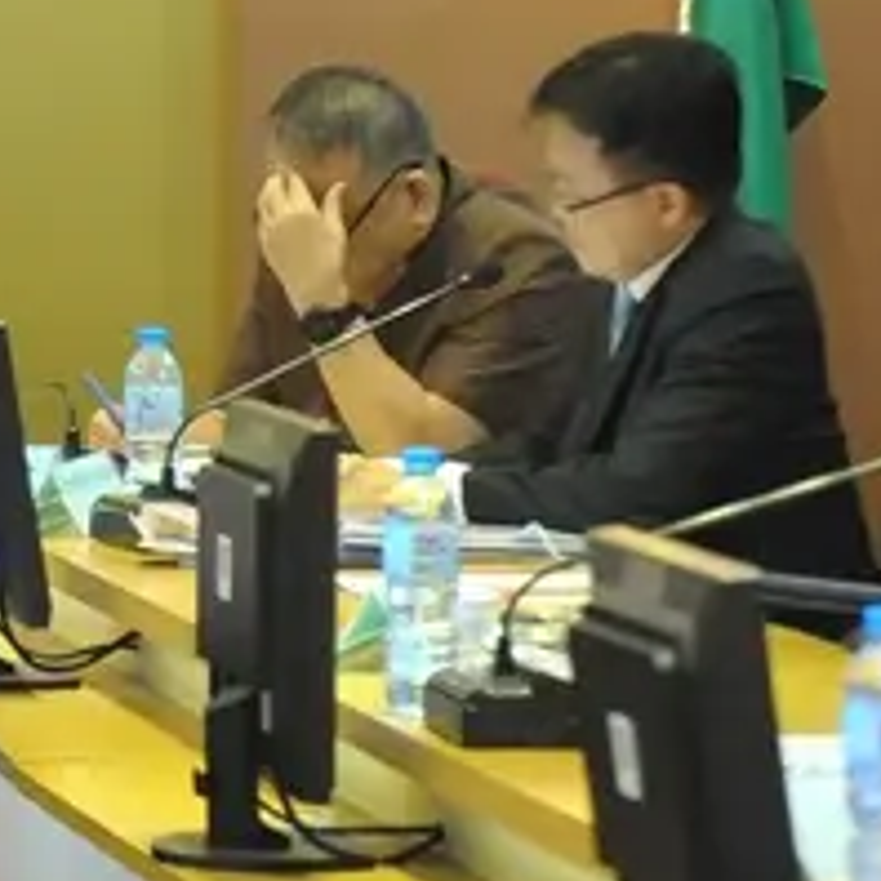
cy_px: 69
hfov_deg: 6.4
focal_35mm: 267
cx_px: -774
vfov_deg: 6.5
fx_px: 7688
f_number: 4.8
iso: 4500
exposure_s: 1/60
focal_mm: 80
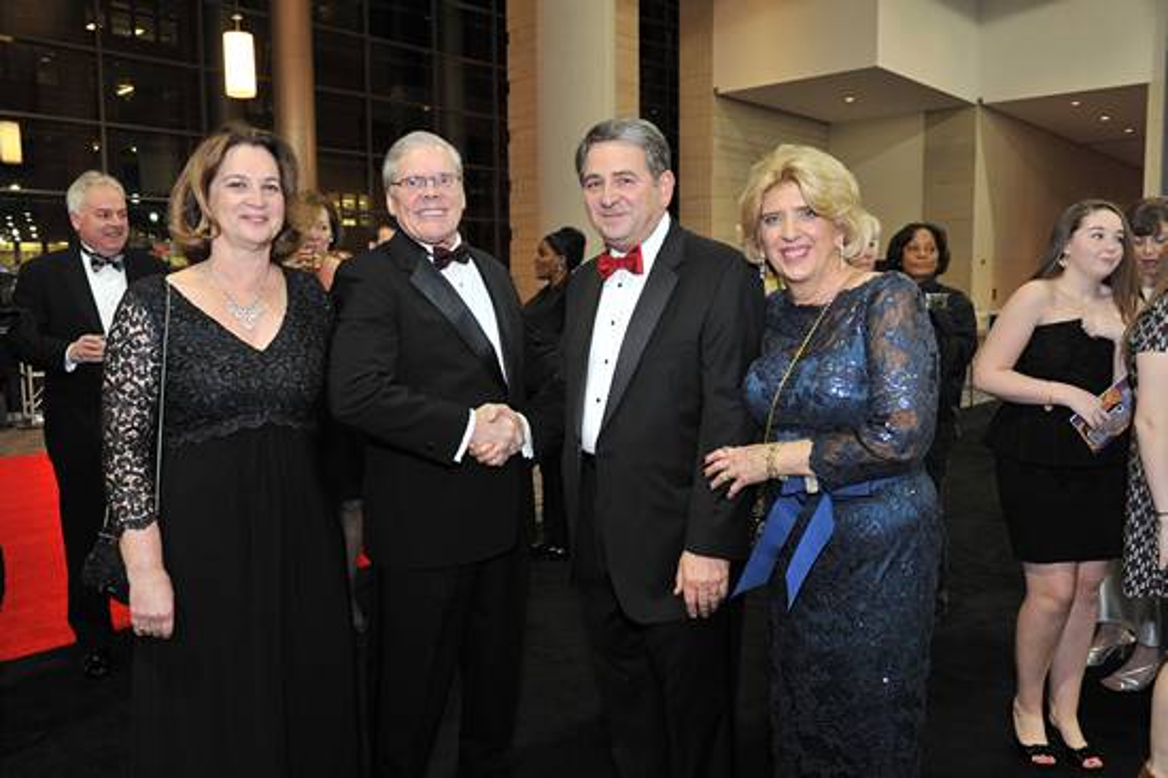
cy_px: 389
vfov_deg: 44.9
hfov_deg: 63.7
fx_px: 940
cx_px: 584
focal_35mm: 29
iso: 1250
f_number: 6.3
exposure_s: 1/60
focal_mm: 29
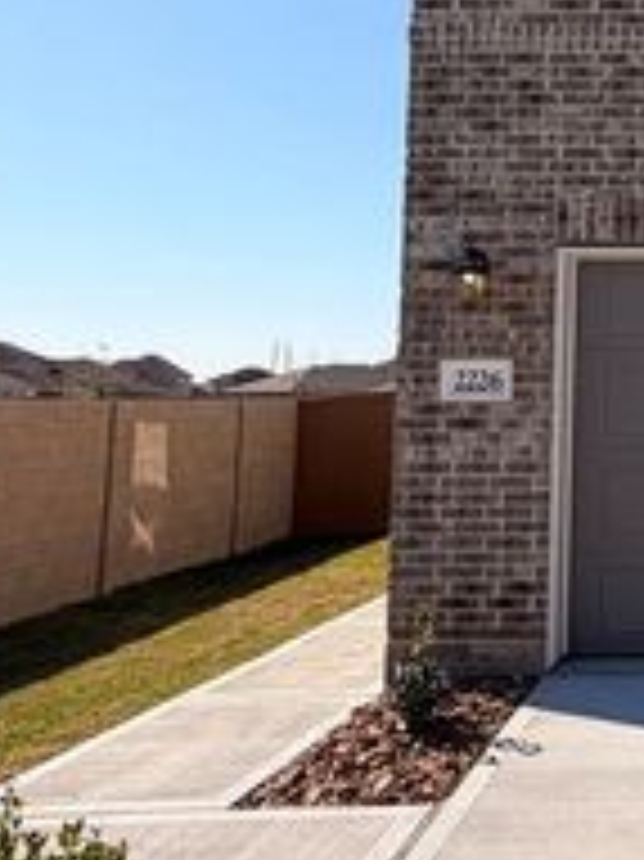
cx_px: 847
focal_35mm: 49
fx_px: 1217
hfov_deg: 25.4
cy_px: 241
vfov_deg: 38.2
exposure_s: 1/1001
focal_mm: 2.22
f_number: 2.2
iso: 20
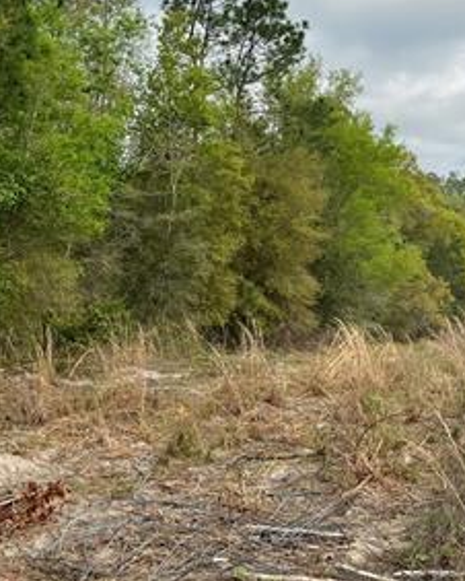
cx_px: 323
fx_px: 1186
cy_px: 227
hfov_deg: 22.1
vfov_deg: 27.4
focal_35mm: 69
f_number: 1.5
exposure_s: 1/3968
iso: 50
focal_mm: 5.7
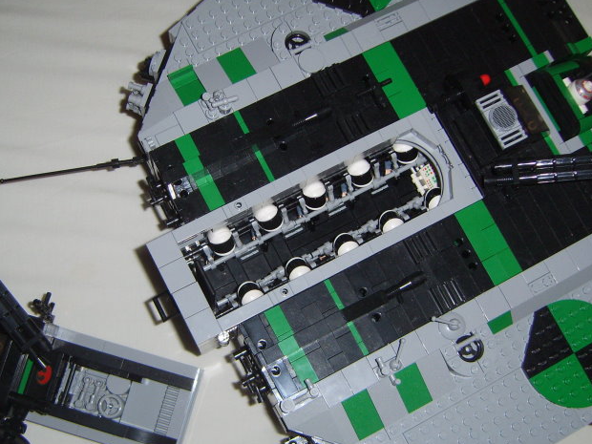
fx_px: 838
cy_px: 237
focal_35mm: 49
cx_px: 274
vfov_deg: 29.7
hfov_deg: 38.9
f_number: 2.8
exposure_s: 1/30
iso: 100
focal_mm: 7.8
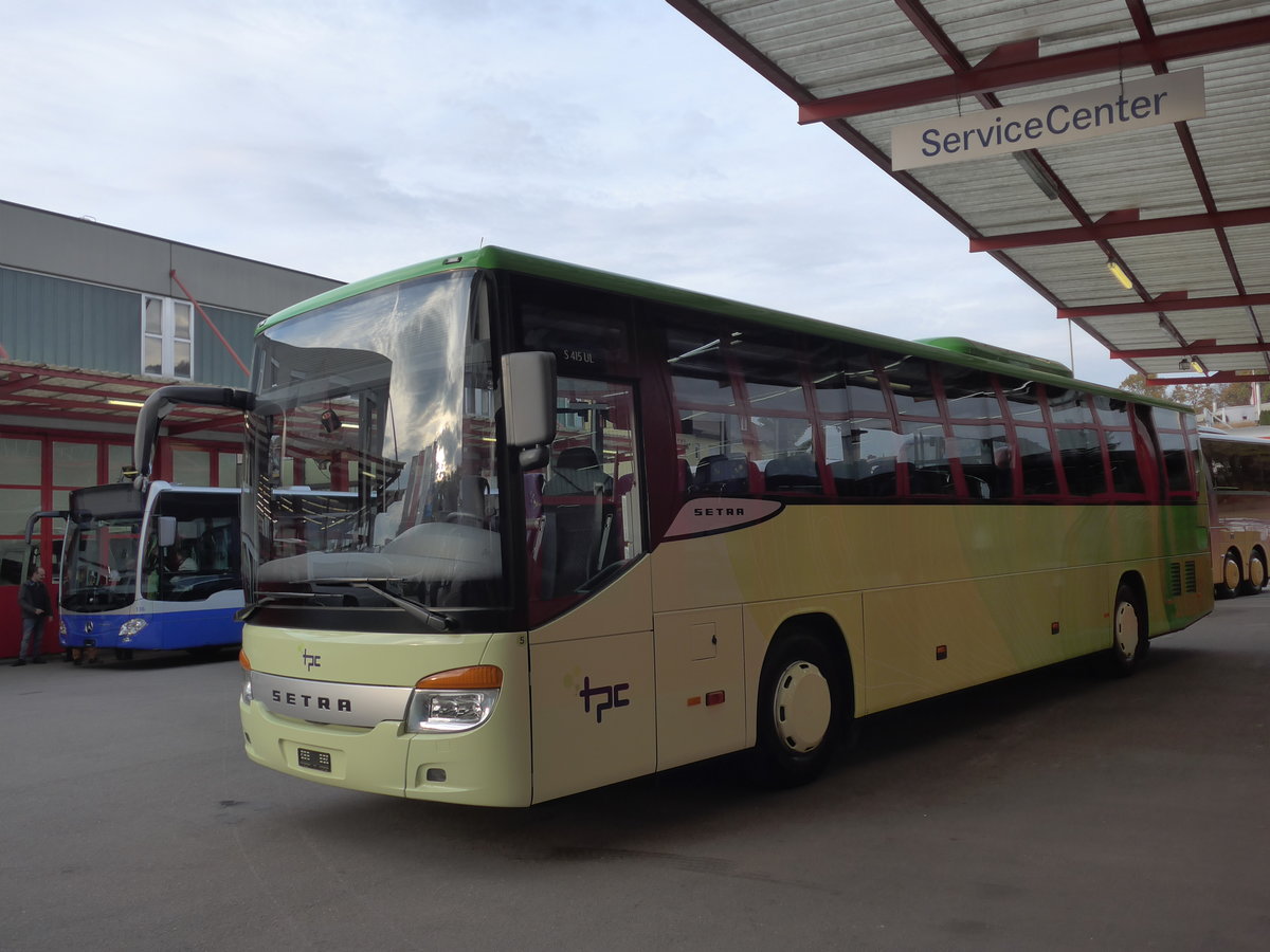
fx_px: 1064
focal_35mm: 29
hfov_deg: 61.7
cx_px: 635
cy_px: 476
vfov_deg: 48.2
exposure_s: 1/640
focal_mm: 6
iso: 160
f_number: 2
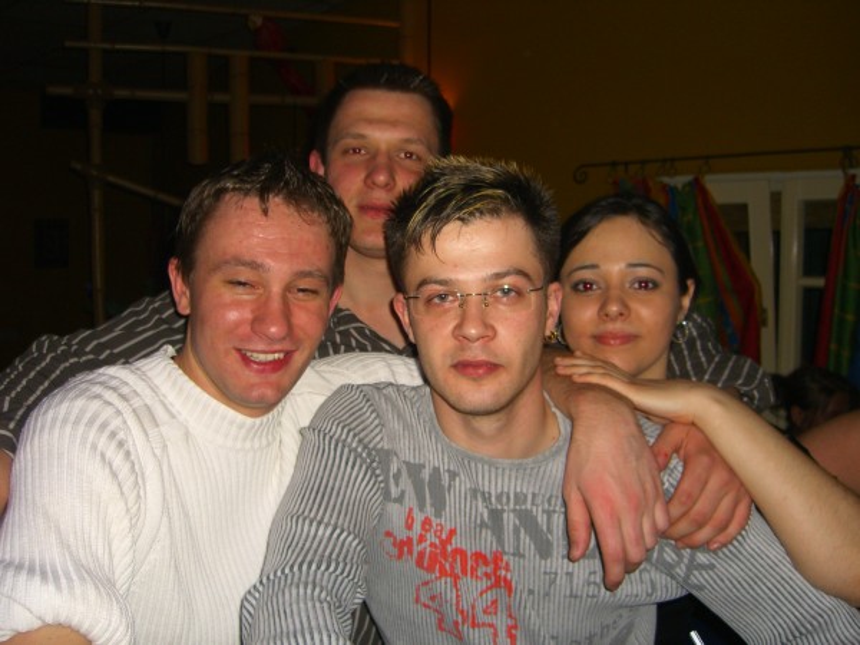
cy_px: 322
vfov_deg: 37.7
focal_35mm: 38
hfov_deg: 49.0
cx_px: 430
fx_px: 944
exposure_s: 1/60
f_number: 2.8
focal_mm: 7.9
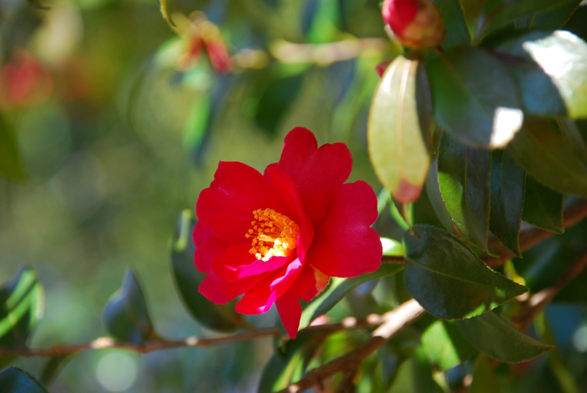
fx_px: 4896
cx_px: 294
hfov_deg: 6.9
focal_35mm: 300
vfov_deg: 4.6
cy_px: 196
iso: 100
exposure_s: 1/60
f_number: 6.3
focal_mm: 200
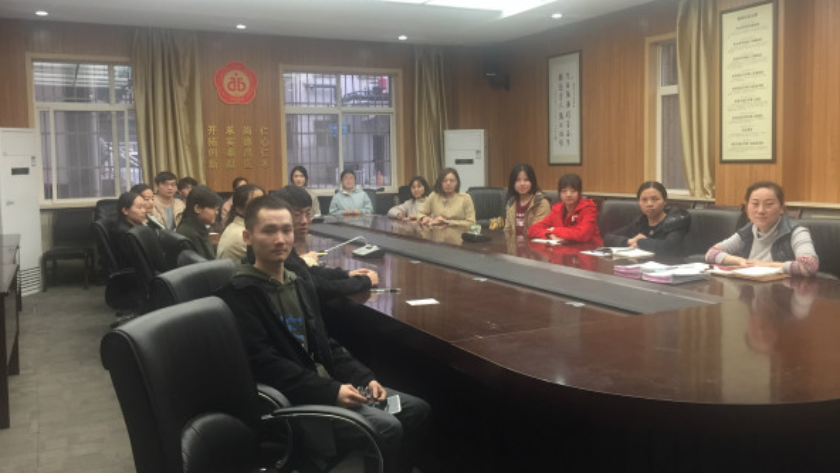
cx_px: 424
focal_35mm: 32
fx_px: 713
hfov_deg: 61.0
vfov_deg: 36.6
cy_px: 209
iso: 100
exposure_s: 1/33
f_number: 2.2
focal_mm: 4.15
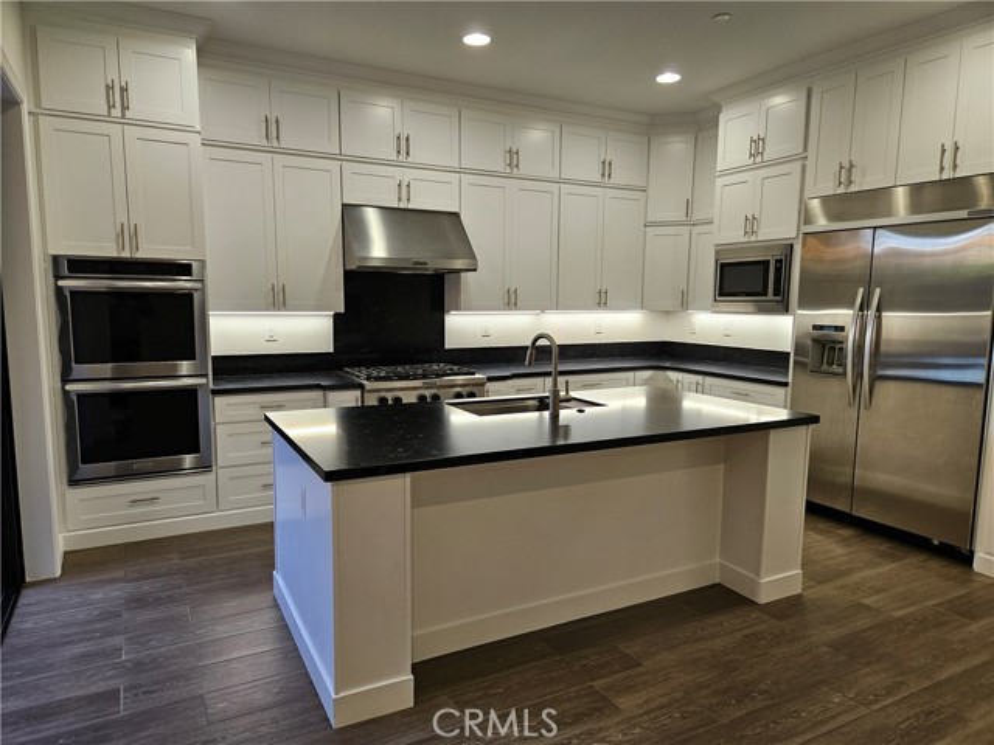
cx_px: 497
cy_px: 372
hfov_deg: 73.9
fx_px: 660
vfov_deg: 58.9
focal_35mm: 23
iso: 160
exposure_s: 1/120
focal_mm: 5.4
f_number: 1.8
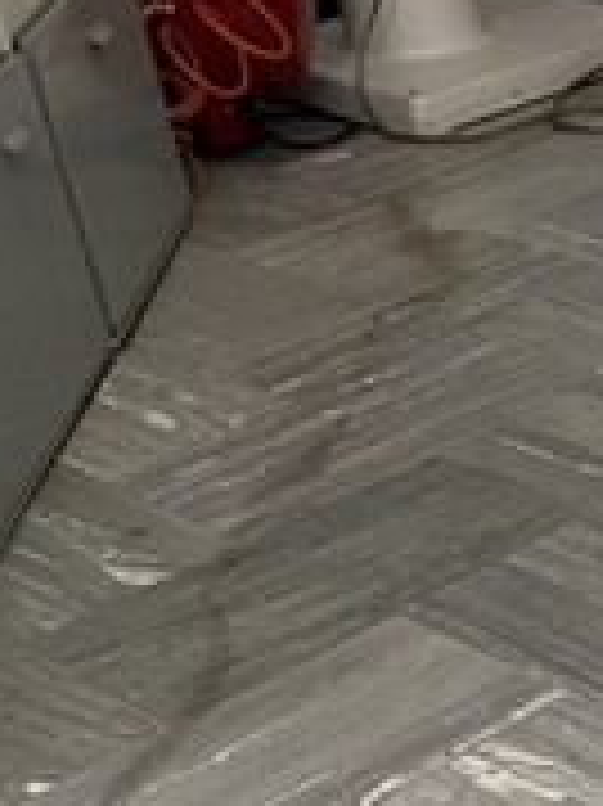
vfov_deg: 20.8
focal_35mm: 87
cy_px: 1004
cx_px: 918
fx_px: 2023
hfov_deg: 15.6
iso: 200
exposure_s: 1/60
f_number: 1.6
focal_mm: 4.2
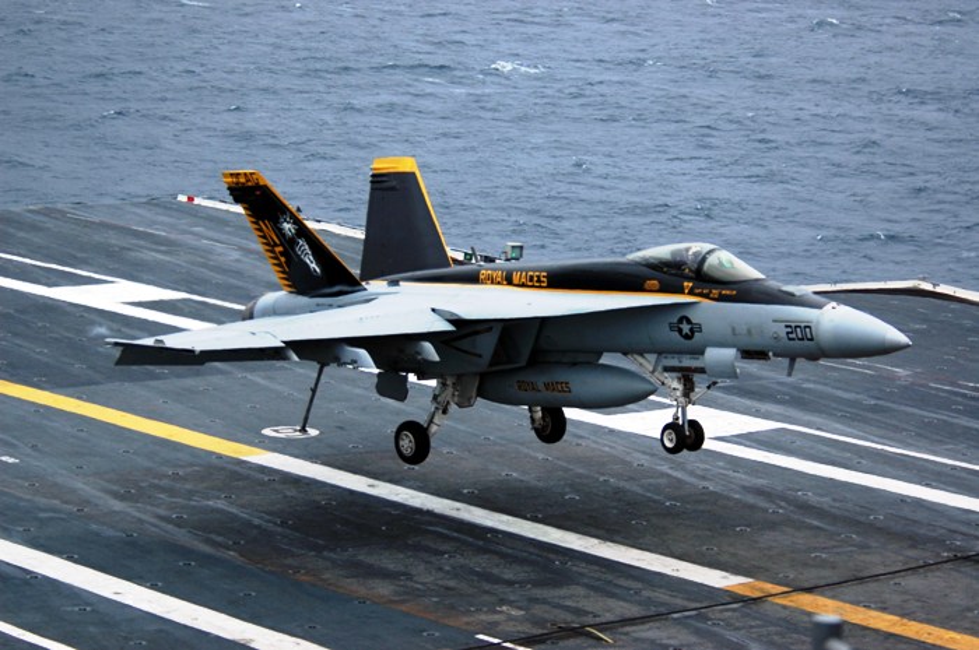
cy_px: 325
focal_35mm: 120
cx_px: 490
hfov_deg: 17.1
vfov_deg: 11.4
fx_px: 3259
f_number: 4.5
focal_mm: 80
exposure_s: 1/2000
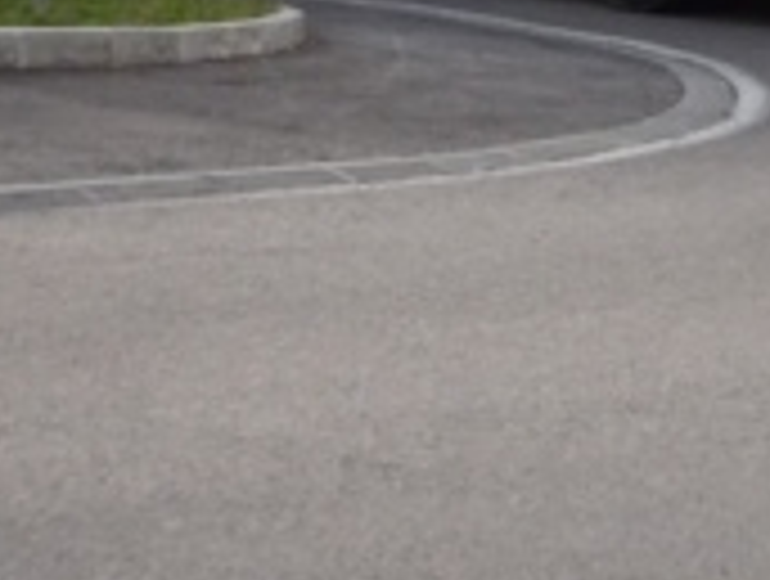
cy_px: -209
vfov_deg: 10.4
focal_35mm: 140
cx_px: 653
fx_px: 3121
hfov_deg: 14.0
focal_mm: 8.18
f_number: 4.5
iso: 400
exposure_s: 1/250
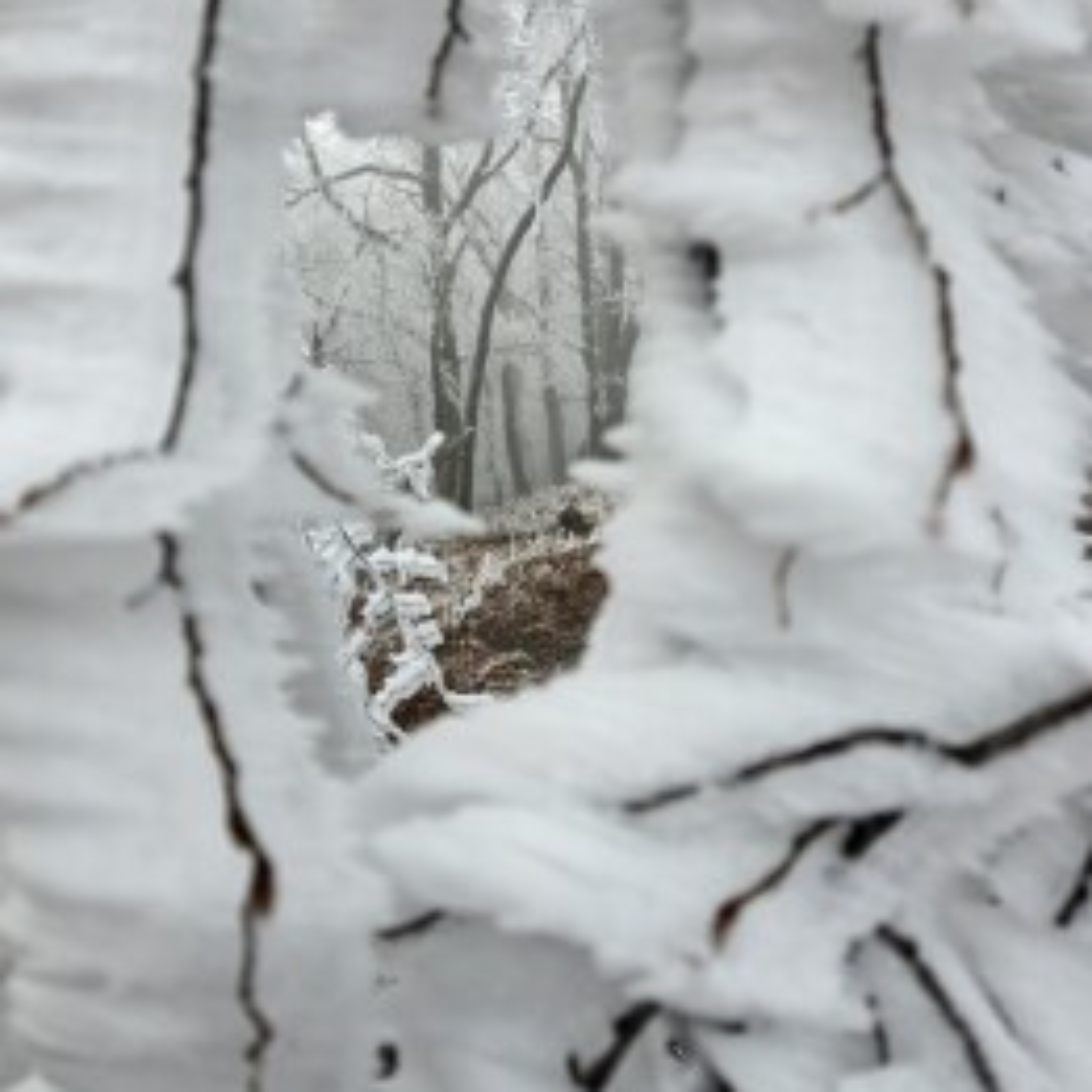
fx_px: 999
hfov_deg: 57.3
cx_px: 531
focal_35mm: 28
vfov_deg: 56.4
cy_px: 389
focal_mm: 5.4
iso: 25
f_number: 1.8
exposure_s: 1/221
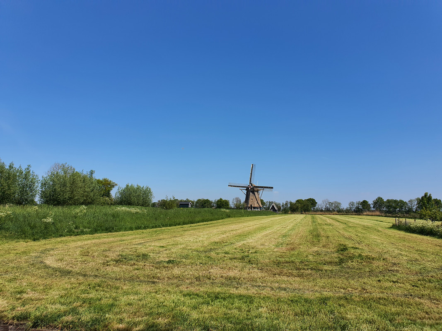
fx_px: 332
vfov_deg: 53.1
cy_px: 166
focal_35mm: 26
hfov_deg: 67.3
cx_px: 221
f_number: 2.4
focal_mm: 4.3
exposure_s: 1/2736
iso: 50
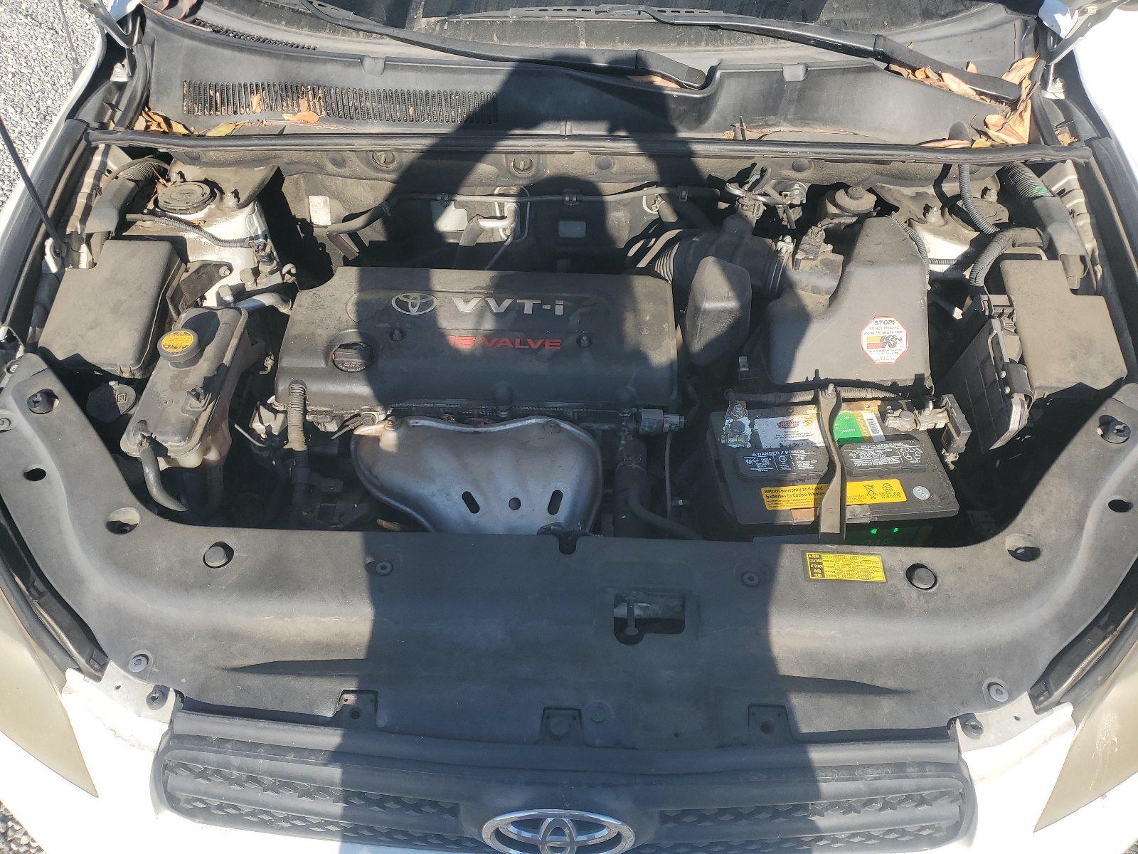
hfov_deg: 67.3
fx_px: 855
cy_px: 427
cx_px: 569
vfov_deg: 53.1
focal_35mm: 26
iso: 50
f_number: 1.5
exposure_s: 1/2000
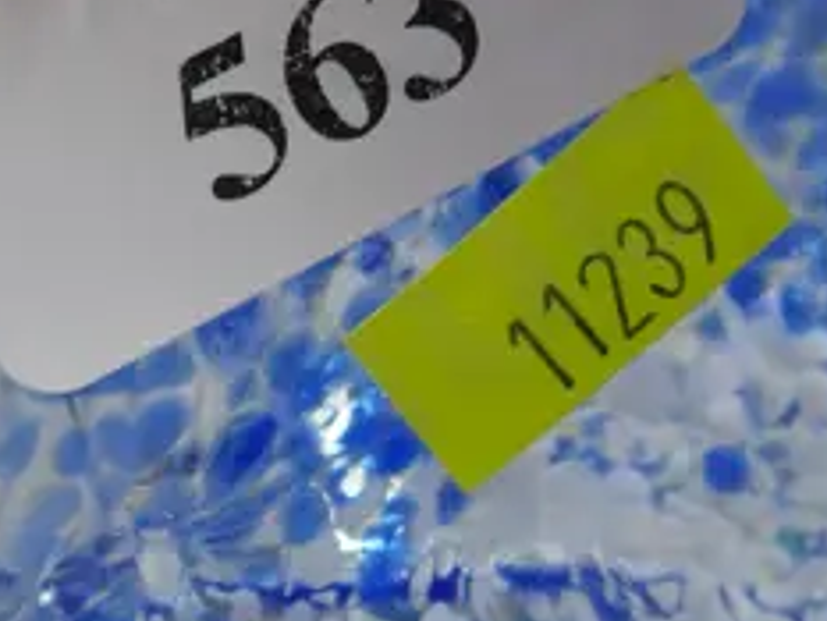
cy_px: 271
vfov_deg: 7.4
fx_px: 4828
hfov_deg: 9.8
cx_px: 504
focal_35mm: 202
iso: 400
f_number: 5.1
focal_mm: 23
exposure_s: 1/60
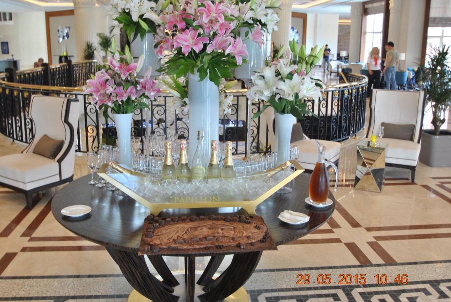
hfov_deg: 53.1
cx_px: 226
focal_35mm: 36
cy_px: 151
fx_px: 452
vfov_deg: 37.0
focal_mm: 24
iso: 220
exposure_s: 1/30
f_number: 4.5
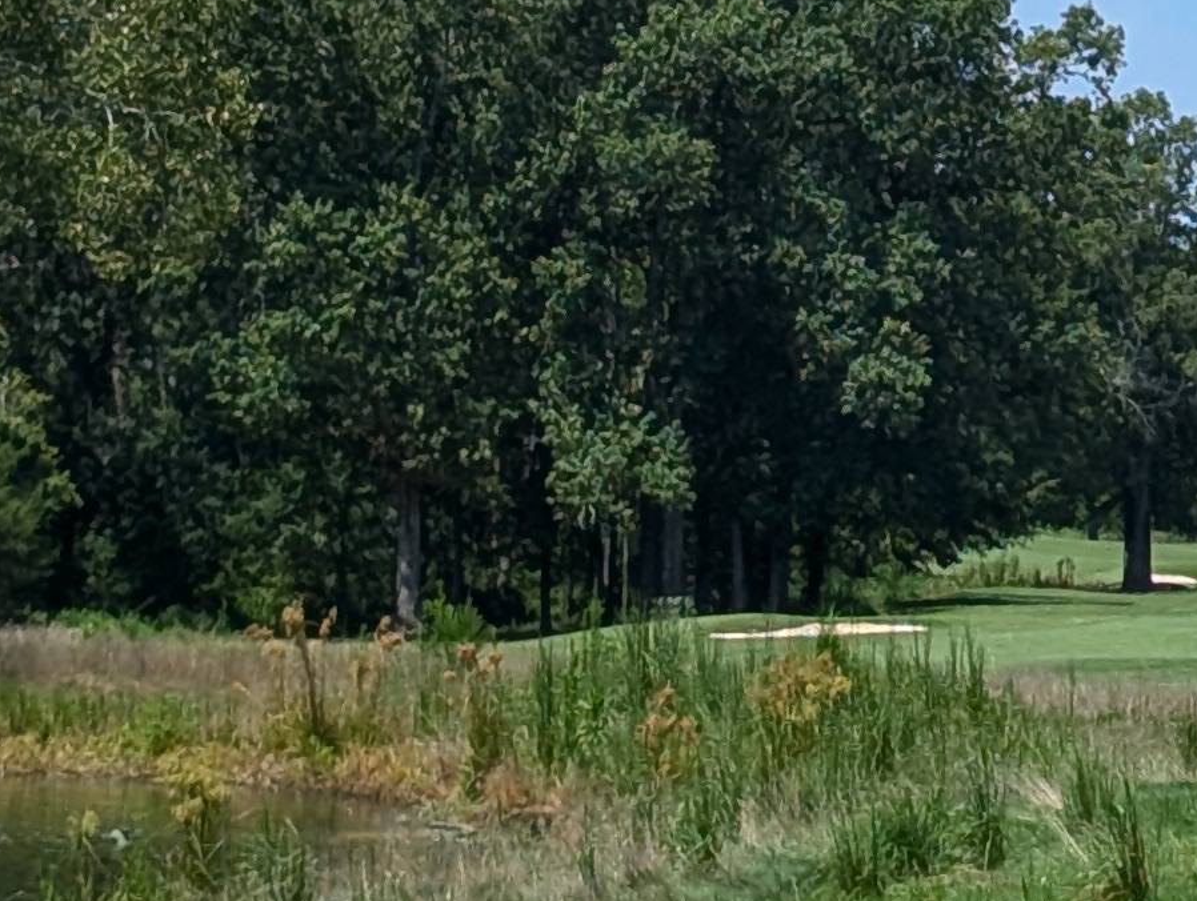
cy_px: -171
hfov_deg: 9.0
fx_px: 7548
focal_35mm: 218
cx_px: 1436
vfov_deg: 6.8
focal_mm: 6.81
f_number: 1.85
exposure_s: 1/1852
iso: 51
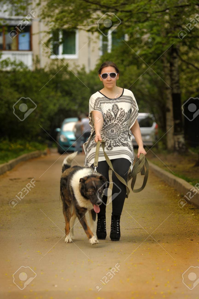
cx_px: 100
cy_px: 150
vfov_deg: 10.3
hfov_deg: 6.9
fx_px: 1660
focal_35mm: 200
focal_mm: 200
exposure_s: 1/200
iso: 800
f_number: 8
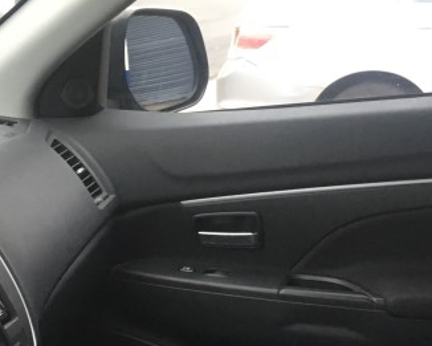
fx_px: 1138
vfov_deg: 16.5
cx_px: 129
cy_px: 420
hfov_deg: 21.4
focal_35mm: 89
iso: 40
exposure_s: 1/30
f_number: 2.2
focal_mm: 4.15
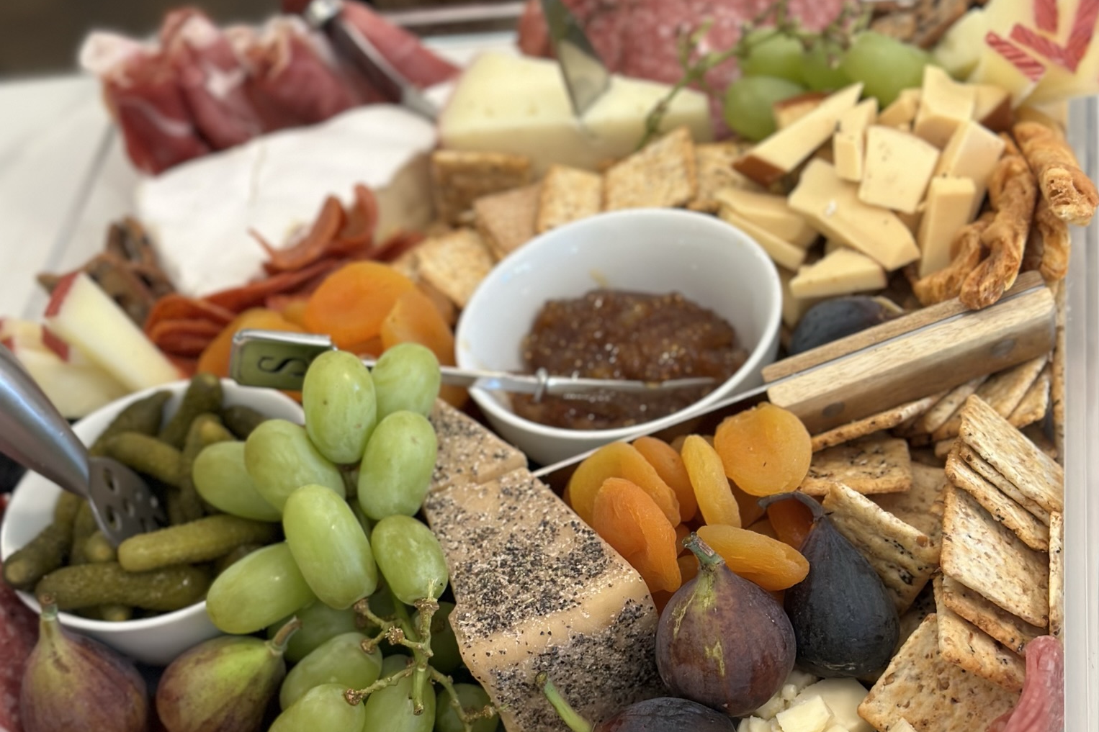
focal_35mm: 67
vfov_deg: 20.2
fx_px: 2045
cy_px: 543
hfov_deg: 30.1
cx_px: 552
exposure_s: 1/60
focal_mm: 6.86
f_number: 1.78
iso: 125
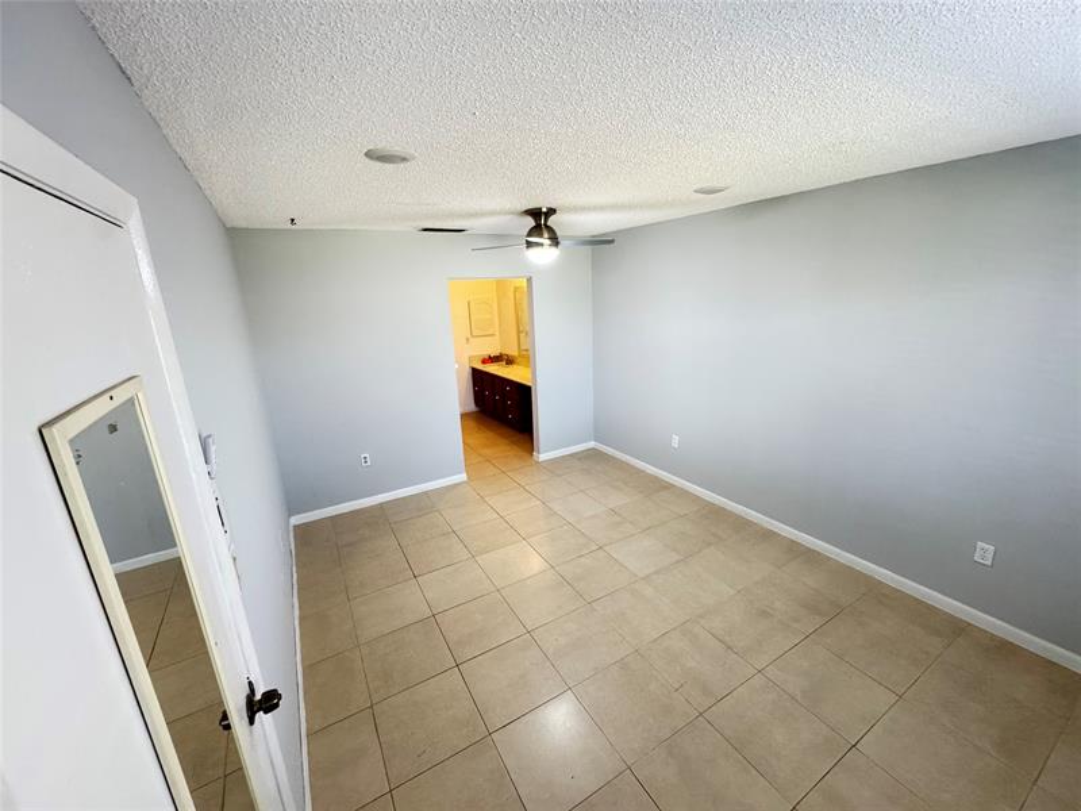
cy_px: 406
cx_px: 540
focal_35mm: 14
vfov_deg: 85.7
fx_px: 437
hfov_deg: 102.1
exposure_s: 1/60
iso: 400
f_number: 2.2
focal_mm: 2.22
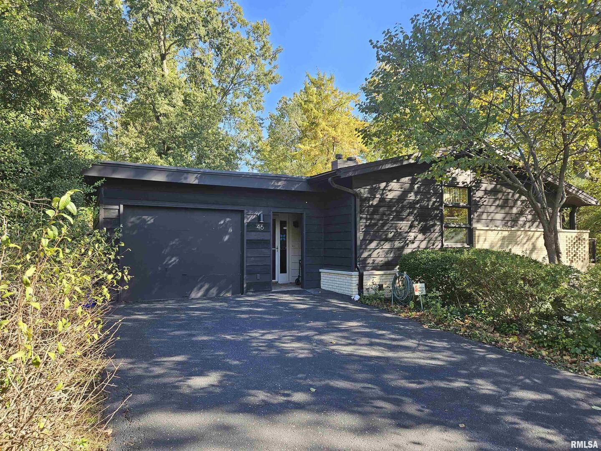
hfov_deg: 73.9
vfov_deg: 58.9
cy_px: 226
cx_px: 300
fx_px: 399
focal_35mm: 23
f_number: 1.8
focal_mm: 5.4
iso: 25
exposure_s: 1/189
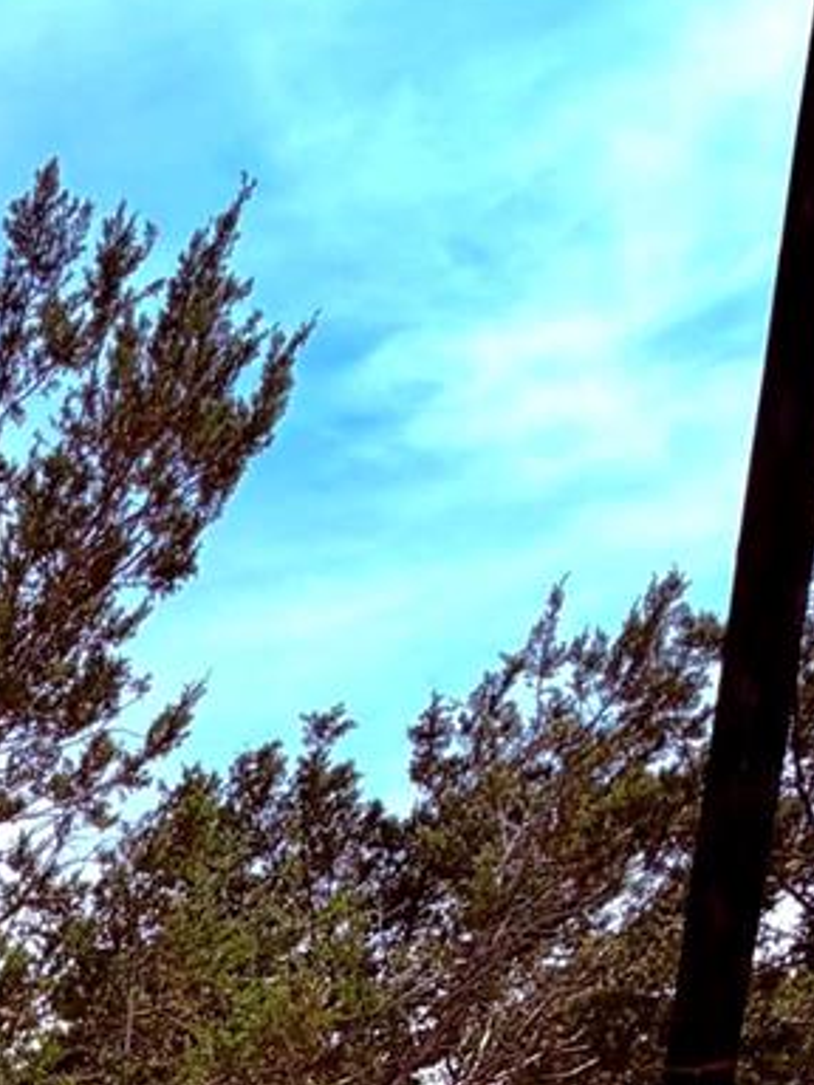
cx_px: -325
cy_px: 1769
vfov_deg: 23.9
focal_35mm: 56
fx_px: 1756
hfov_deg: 22.5
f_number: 2.2
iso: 20
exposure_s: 1/1033
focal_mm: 2.22
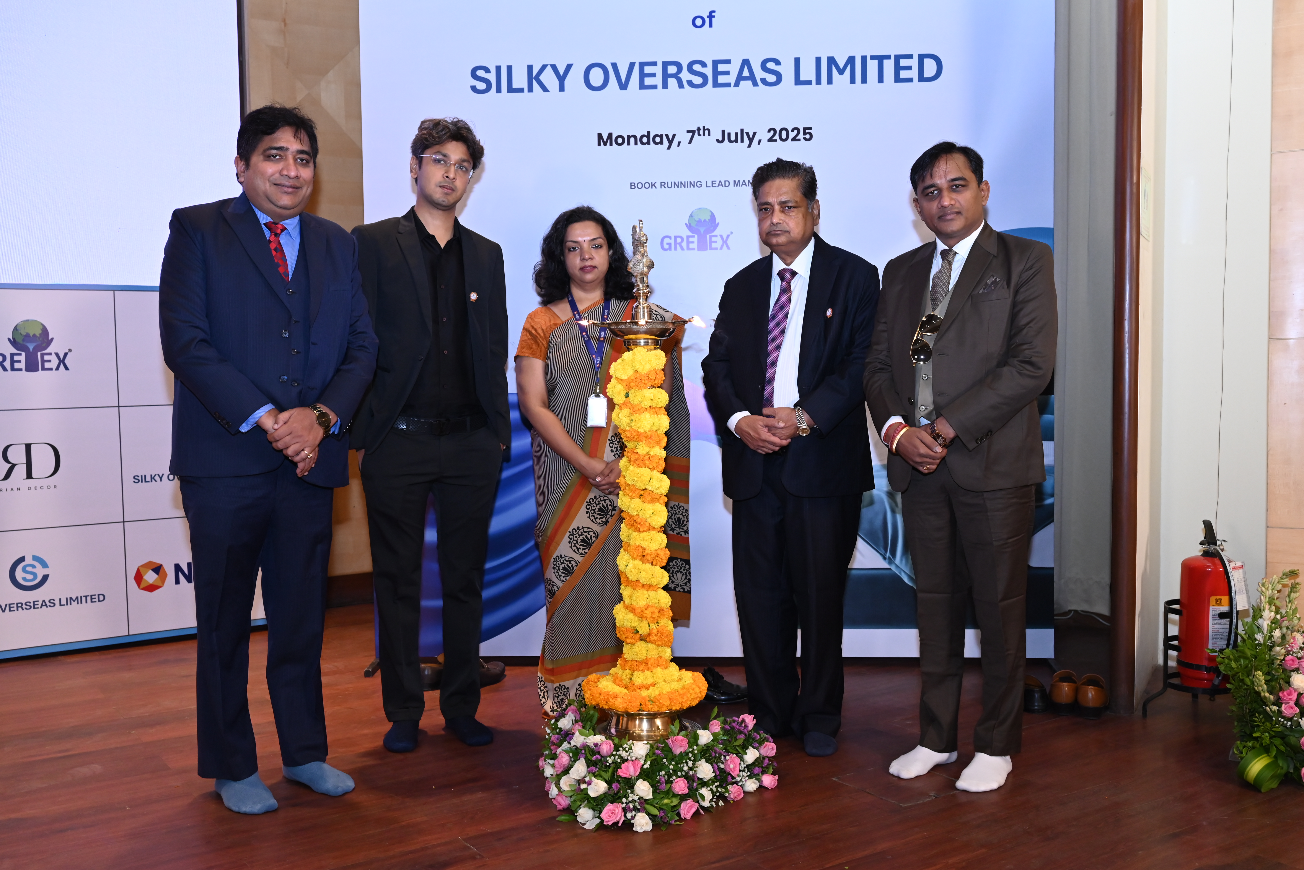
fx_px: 1232
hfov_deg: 55.8
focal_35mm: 34
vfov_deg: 38.9
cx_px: 652
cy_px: 435
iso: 1600
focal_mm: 34
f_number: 5
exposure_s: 1/125
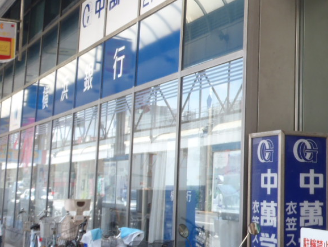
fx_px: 588
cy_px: 94
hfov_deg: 29.2
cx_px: 325
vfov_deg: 23.6
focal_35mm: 62
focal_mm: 5
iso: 64
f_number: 4
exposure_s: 1/60
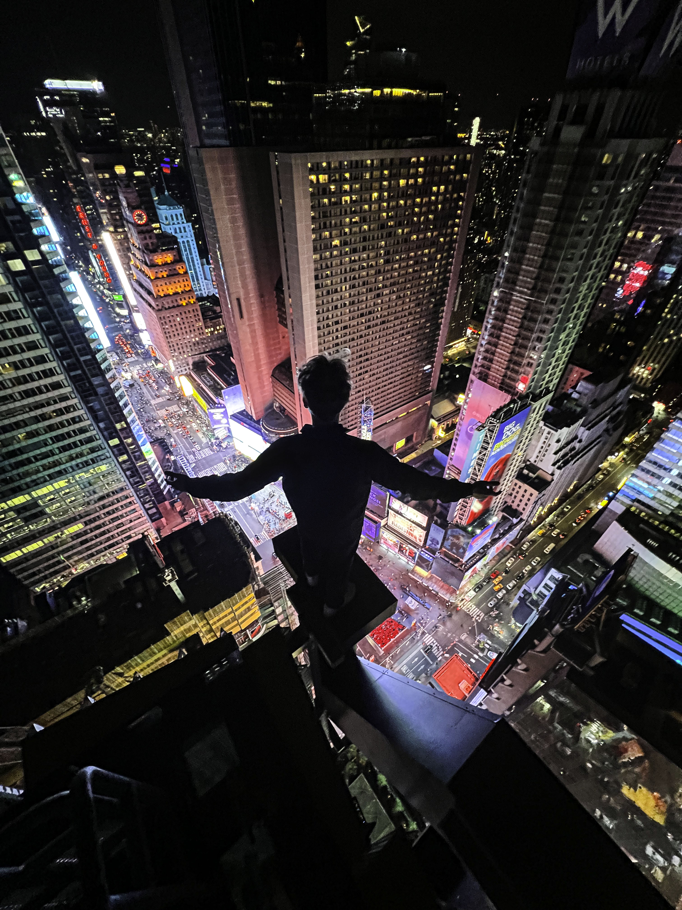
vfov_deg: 106.2
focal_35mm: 13
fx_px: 341
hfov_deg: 89.9
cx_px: 341
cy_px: 455
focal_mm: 1.57
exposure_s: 1/40
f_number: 1.8
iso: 800
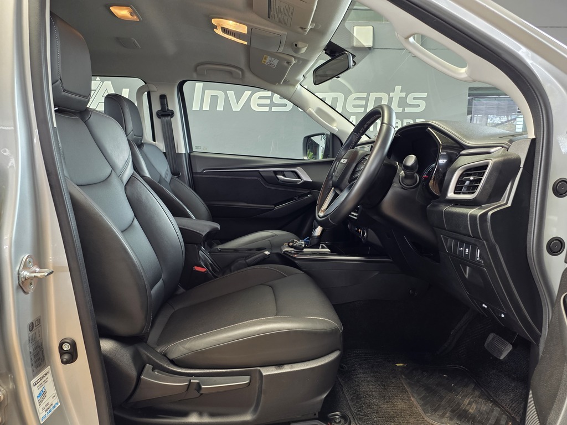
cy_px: 212
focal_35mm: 23
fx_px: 377
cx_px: 284
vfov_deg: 58.9
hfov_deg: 73.9
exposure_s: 1/100
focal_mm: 6.25
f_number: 1.7
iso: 160
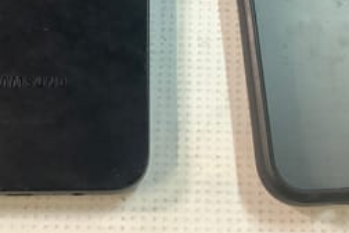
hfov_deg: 31.4
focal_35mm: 64
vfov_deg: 20.6
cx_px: 169
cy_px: 3
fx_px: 620
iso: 250
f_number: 2.4
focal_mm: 3.3
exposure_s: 1/50
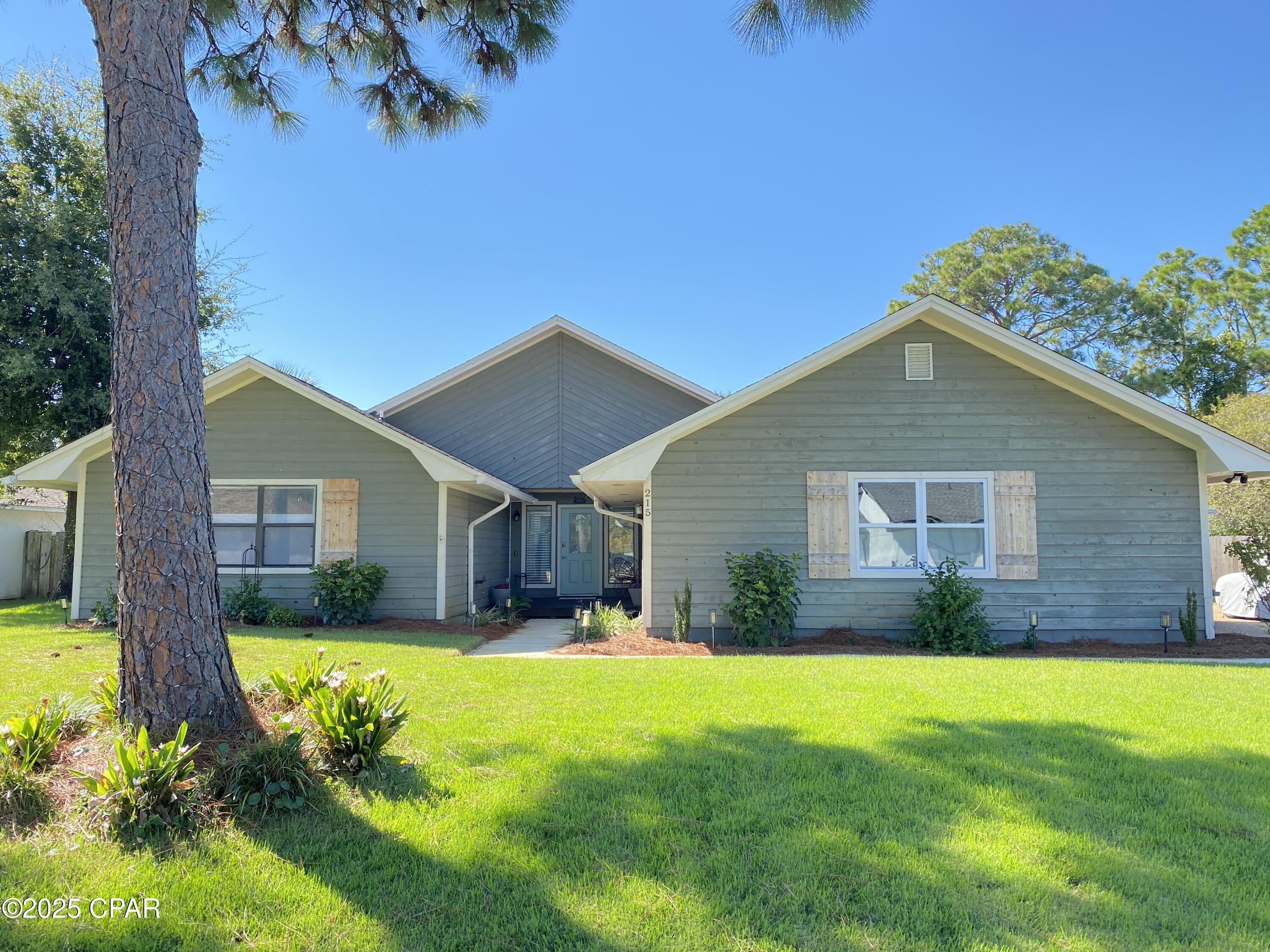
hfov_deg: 67.3
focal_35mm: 26
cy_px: 476
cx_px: 635
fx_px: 954
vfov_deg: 53.1
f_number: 1.8
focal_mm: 4.25
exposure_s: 1/654
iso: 32
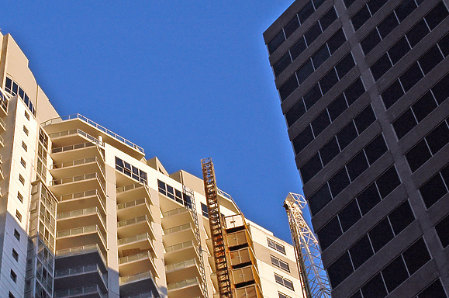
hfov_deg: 18.2
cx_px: 103
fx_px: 1395
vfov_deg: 12.2
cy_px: 182
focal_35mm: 112
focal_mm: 48
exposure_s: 1/320
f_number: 9
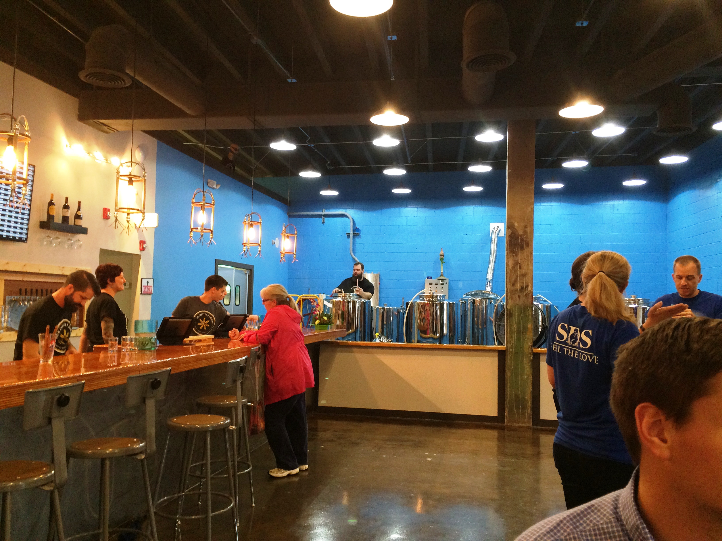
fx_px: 605
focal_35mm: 29
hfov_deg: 61.7
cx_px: 361
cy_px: 270
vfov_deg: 48.2
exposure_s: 1/30
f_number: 2.2
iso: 200
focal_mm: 4.15
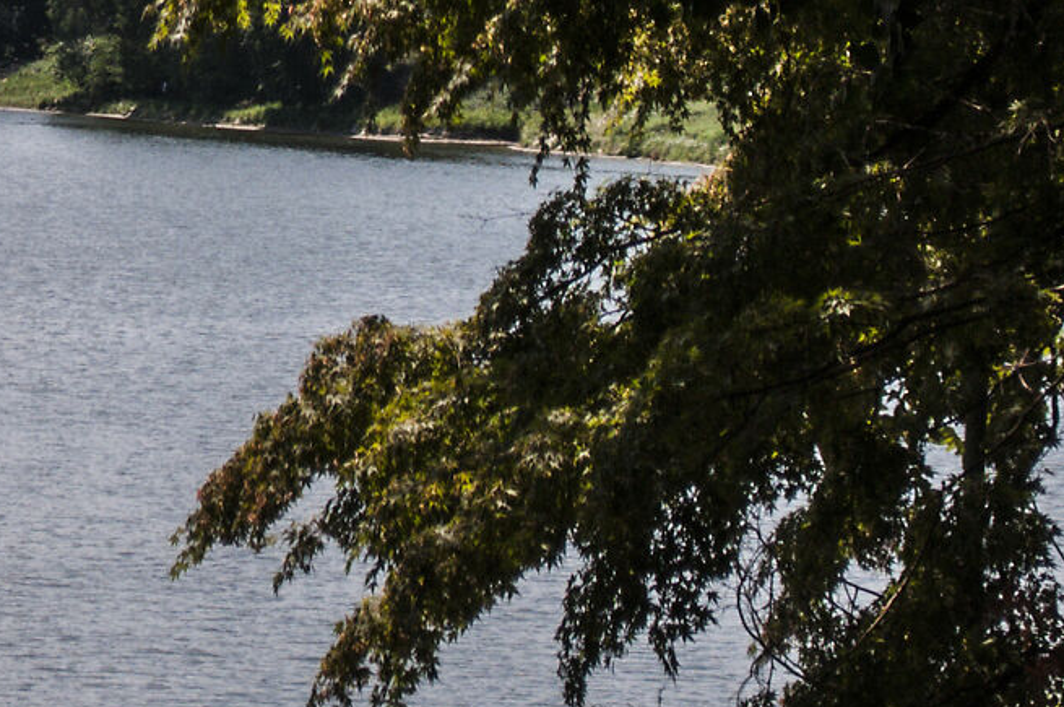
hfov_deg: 7.7
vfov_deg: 5.2
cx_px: -450
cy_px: -200
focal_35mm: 264
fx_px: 7793
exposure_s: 1/1000
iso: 250
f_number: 5.6
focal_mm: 48
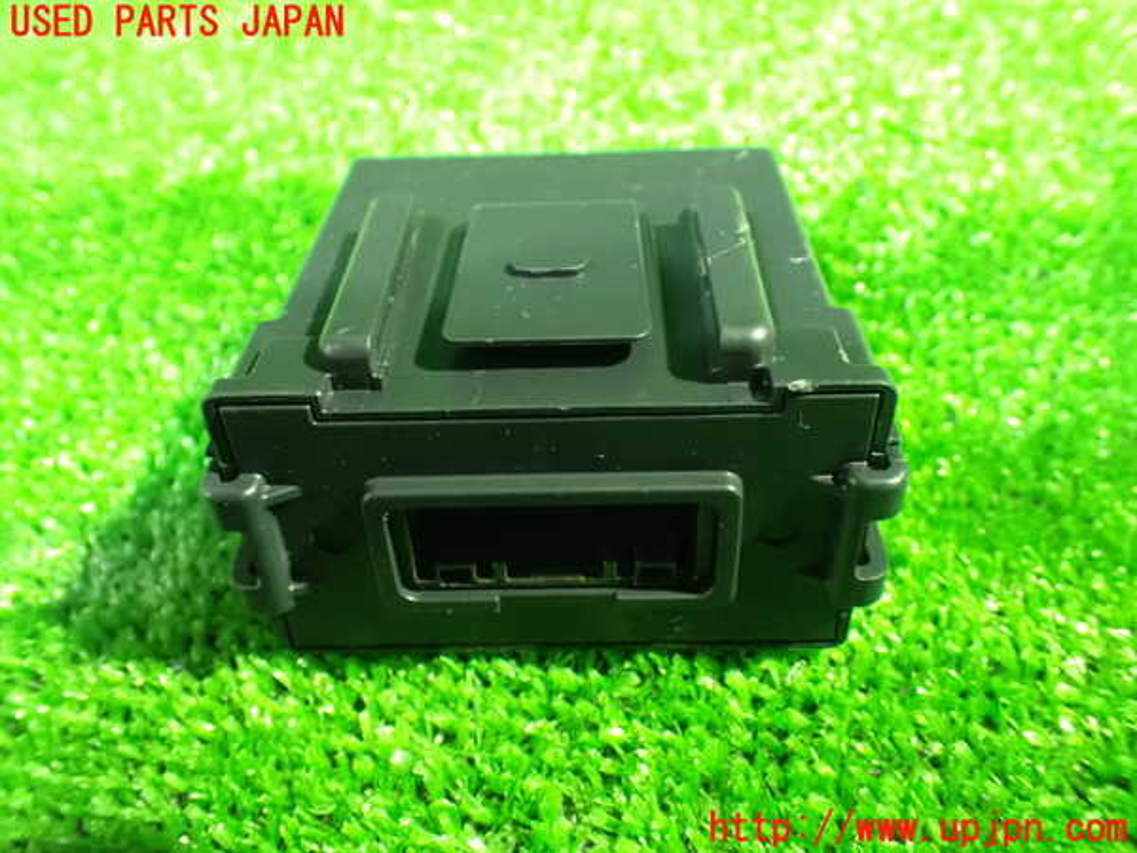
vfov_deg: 46.8
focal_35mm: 30
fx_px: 985
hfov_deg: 60.0
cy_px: 426
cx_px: 568
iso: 1600
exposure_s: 1/20
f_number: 2.3
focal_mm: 5.4
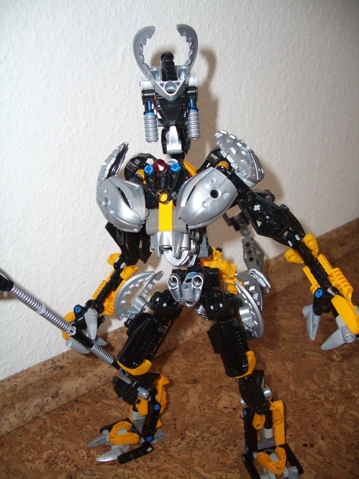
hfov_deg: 40.7
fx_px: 484
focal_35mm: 35
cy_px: 240
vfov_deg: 52.6
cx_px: 180
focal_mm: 5.8
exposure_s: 1/60
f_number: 2.6
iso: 200
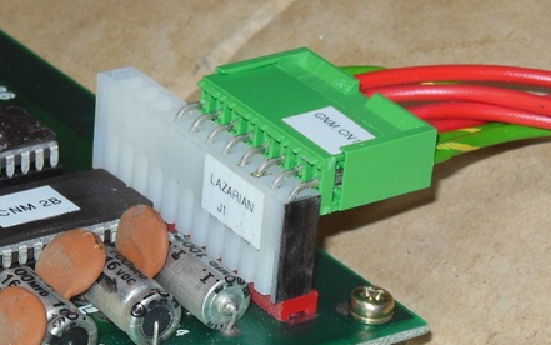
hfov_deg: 29.0
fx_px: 1067
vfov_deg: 18.4
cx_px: 272
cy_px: 176
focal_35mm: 71
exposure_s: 1/60
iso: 125
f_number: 4.3
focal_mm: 11.7
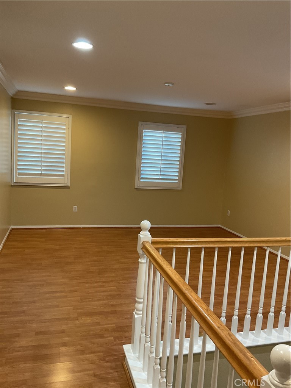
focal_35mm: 29
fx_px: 325
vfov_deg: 61.7
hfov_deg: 48.2
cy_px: 194
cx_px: 146
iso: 125
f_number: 1.8
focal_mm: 3
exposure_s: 1/60
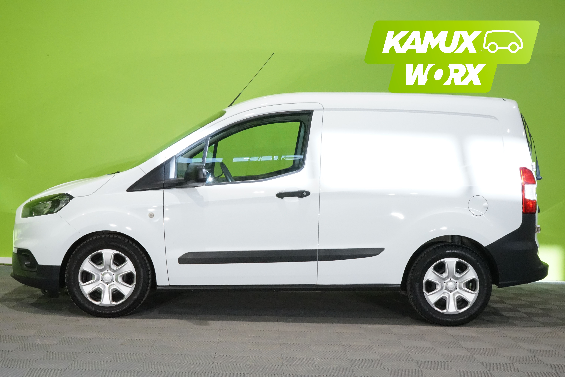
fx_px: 847
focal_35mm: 54
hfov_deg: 36.9
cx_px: 282
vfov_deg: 25.1
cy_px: 188
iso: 6400
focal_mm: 54
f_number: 29
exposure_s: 1/20
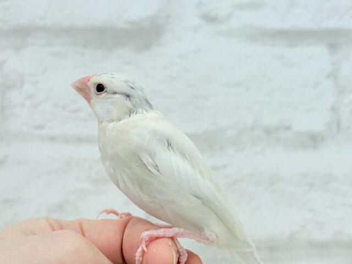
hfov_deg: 36.8
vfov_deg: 28.0
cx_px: 176
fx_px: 529
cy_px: 132
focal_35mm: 52
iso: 50
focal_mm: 5.96
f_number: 1.6
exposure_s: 1/100
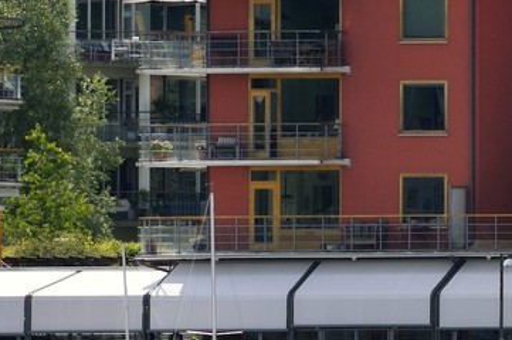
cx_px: 1103
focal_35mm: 886
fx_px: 12589
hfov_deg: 2.3
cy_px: 97
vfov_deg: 1.5
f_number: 10
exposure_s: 1/320
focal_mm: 200
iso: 200
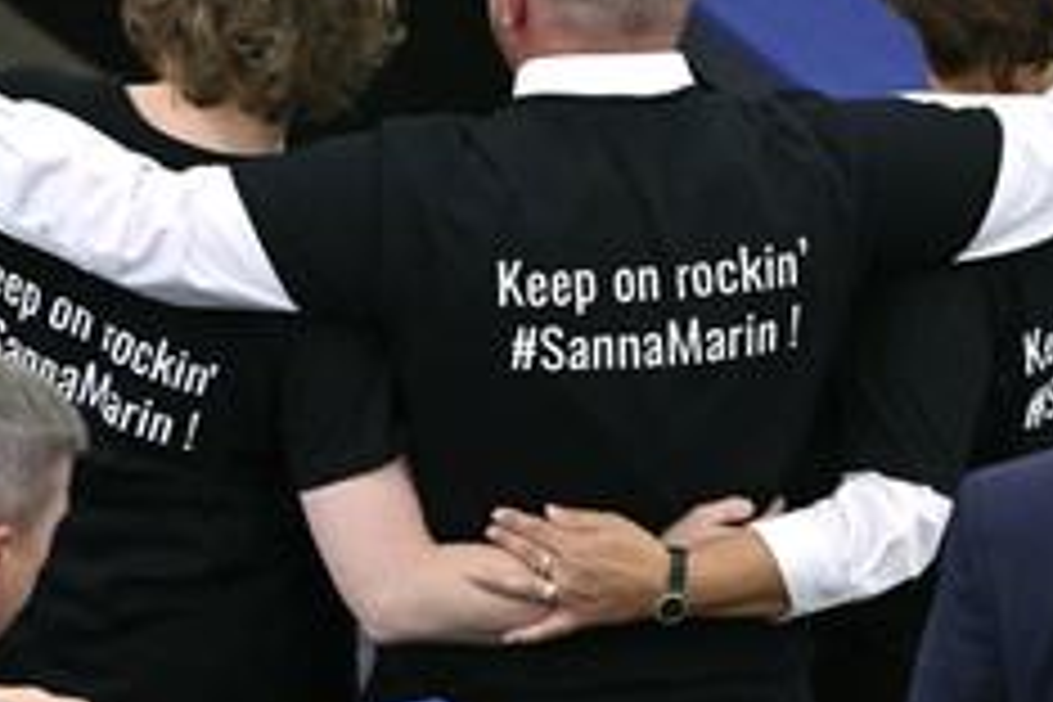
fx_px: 17432
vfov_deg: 2.3
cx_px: 605
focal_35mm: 596
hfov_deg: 3.5
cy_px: 261
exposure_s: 1/1000
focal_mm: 310
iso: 10000
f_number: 5.6
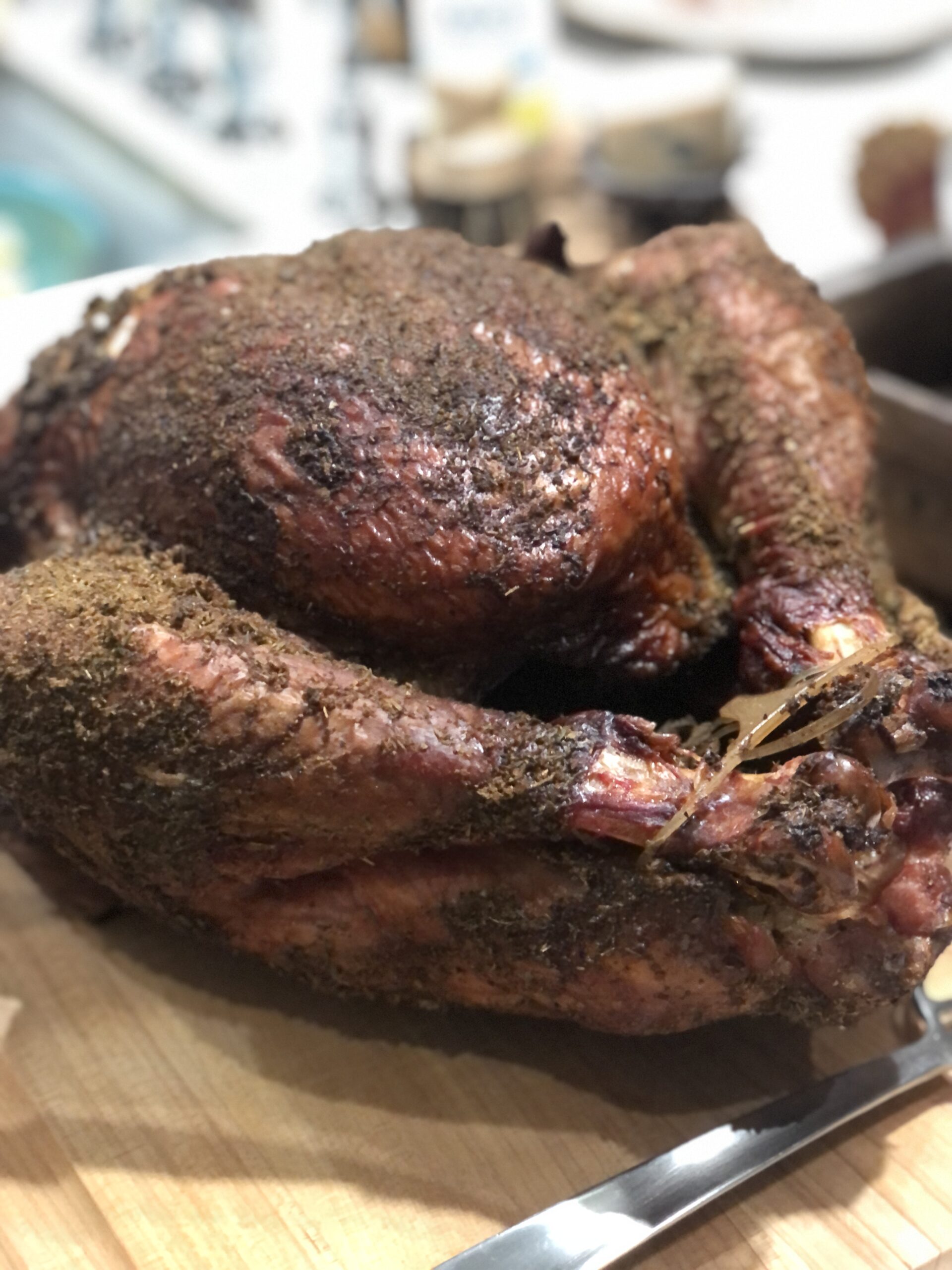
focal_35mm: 57
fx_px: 2090
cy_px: 635
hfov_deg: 25.7
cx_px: 476
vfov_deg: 33.8
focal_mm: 6.6
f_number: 2.8
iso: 800
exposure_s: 1/30
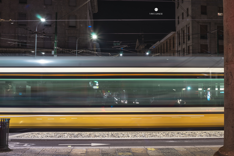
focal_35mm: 50
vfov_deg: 27.0
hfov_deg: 39.6
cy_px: 78
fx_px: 325
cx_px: 117
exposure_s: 4
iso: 50
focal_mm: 50
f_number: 7.1
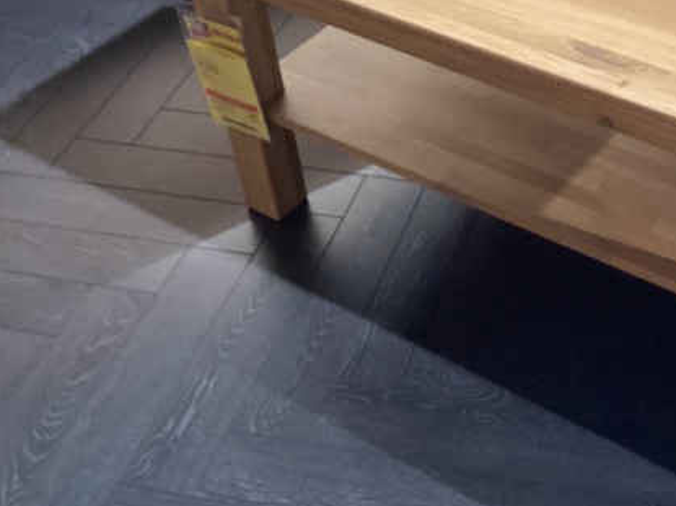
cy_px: 156
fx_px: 1191
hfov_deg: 30.5
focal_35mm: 61
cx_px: 583
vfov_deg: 23.9
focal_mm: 3.3
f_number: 2.4
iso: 200
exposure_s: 1/50
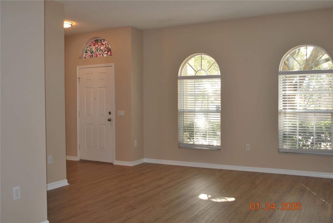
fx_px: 333
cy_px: 112
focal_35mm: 36
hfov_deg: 53.1
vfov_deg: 36.9
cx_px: 166
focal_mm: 24
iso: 200
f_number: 4.2
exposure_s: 1/80
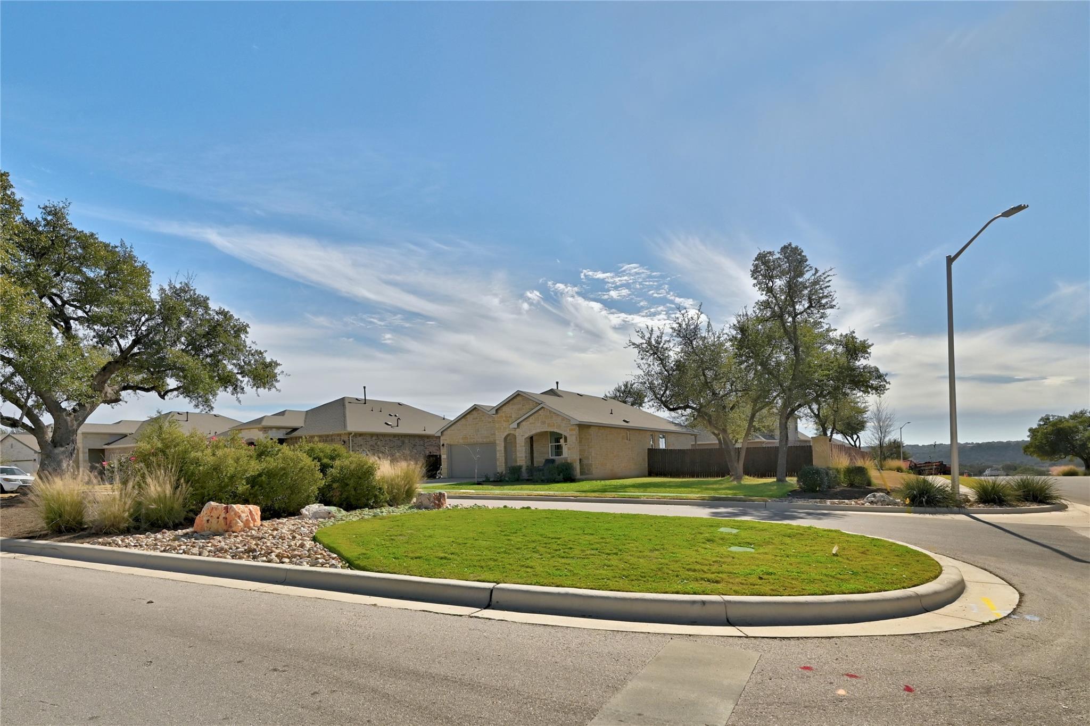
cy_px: 363
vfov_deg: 81.2
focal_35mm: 14
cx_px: 545
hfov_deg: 104.3
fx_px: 424
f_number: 10
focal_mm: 14
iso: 400
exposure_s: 1/1000
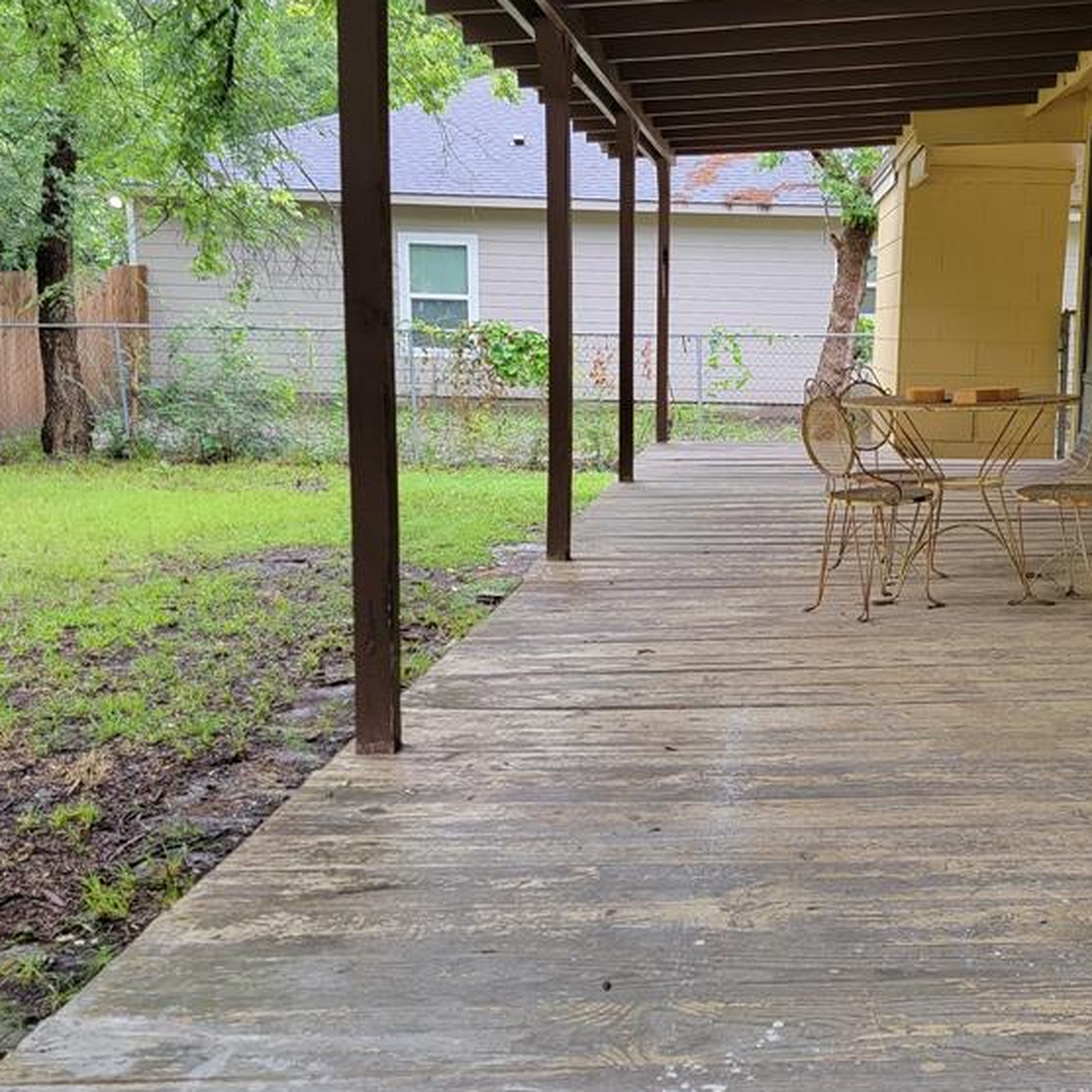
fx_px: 1392
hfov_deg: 41.8
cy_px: 490
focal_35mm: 39
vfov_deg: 42.8
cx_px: 788
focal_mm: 6.7
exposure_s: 1/120
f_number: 1.8
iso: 80
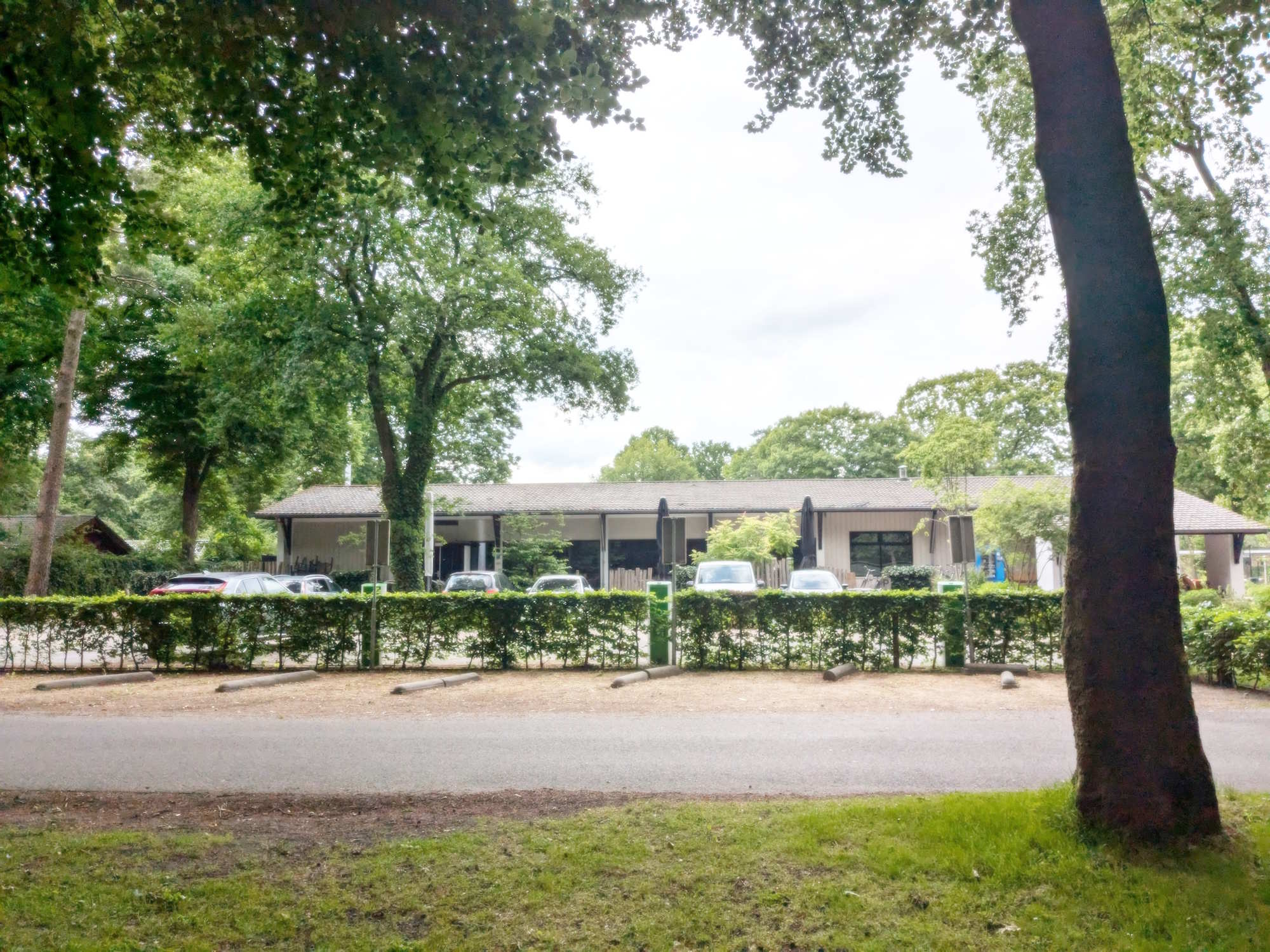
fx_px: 991
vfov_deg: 51.4
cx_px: 635
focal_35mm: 27
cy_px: 476
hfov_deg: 65.3
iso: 52
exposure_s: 1/2336
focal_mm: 4.38
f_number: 1.73
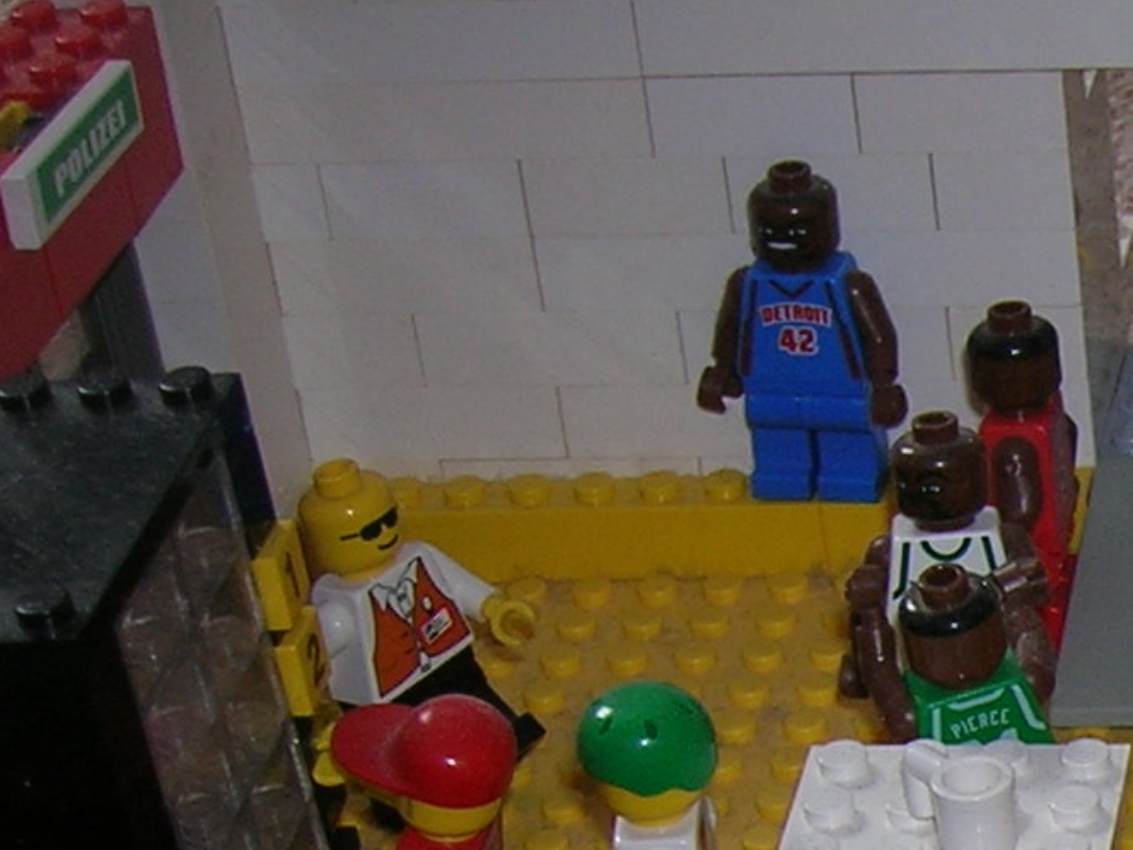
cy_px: 1137
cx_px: 1781
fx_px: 3829
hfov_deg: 15.3
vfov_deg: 12.2
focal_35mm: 117
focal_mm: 5.7
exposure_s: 1/60.1
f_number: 2.9
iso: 50
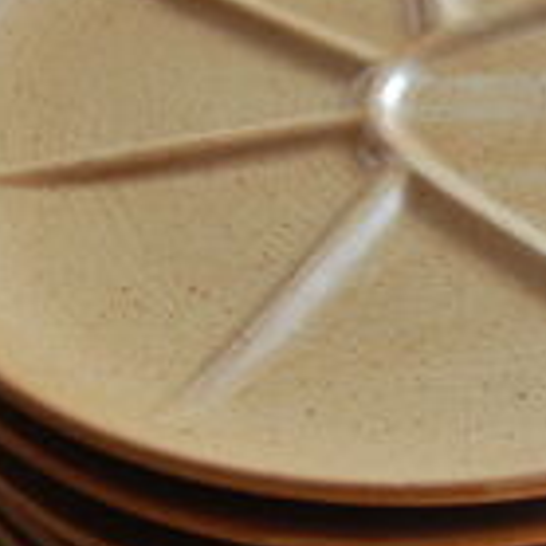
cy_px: 253
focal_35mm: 114
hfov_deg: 15.0
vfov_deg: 15.3
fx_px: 2034
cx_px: 546
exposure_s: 1/100
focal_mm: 26
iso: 400
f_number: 5
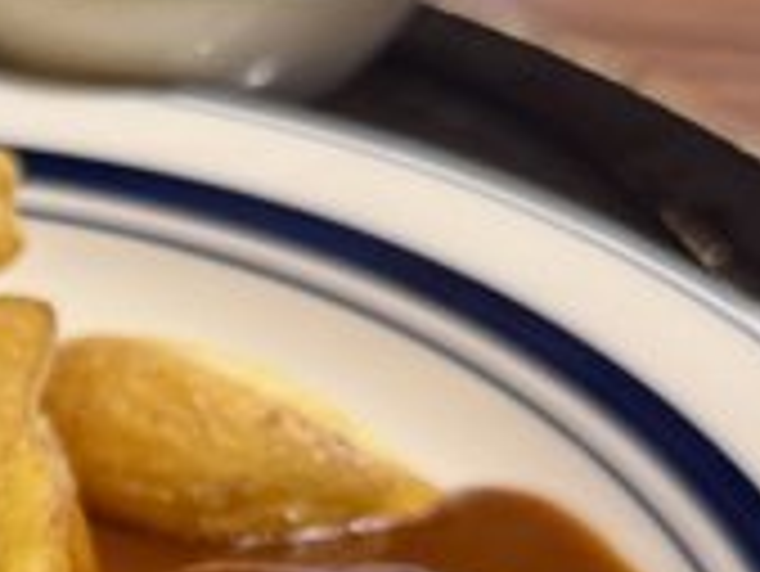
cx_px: -274
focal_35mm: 91
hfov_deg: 19.5
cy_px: 554
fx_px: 1999
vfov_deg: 16.0
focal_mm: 6.76
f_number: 1.78
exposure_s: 1/60
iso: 160
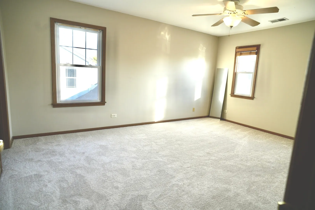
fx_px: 175
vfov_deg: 61.9
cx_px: 158
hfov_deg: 84.0
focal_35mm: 20
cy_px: 105
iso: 100
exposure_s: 1/80
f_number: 4
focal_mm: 20
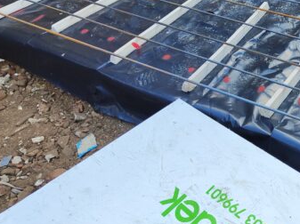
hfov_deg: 42.8
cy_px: 38
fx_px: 355
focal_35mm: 41
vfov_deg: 33.8
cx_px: 256
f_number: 1.88
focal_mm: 5.59
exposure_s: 1/157
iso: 50
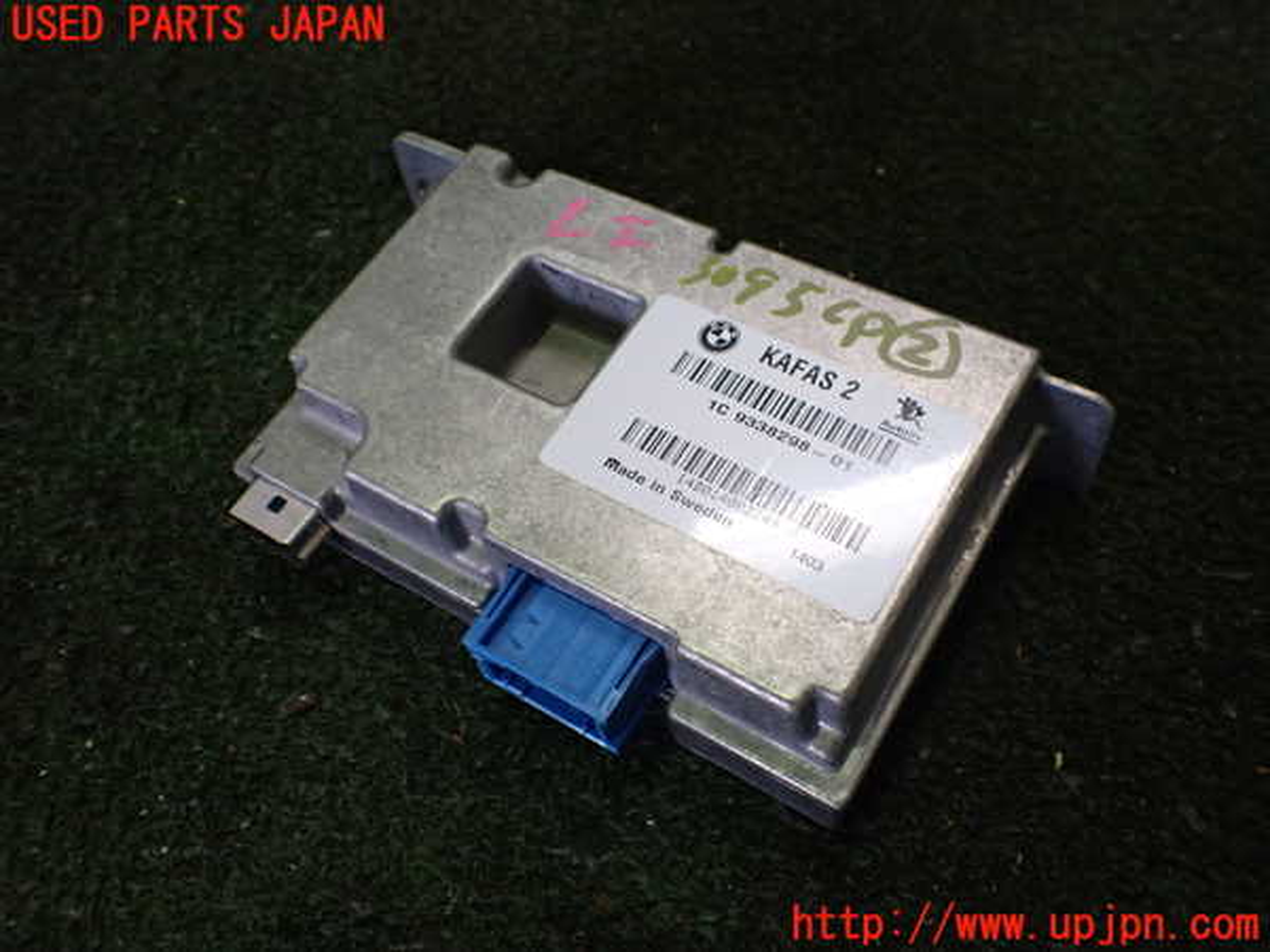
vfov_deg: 46.8
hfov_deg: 60.0
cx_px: 635
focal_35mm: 30
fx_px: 1101
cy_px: 476
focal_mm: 5.4
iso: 500
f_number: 2.3
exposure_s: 1/125
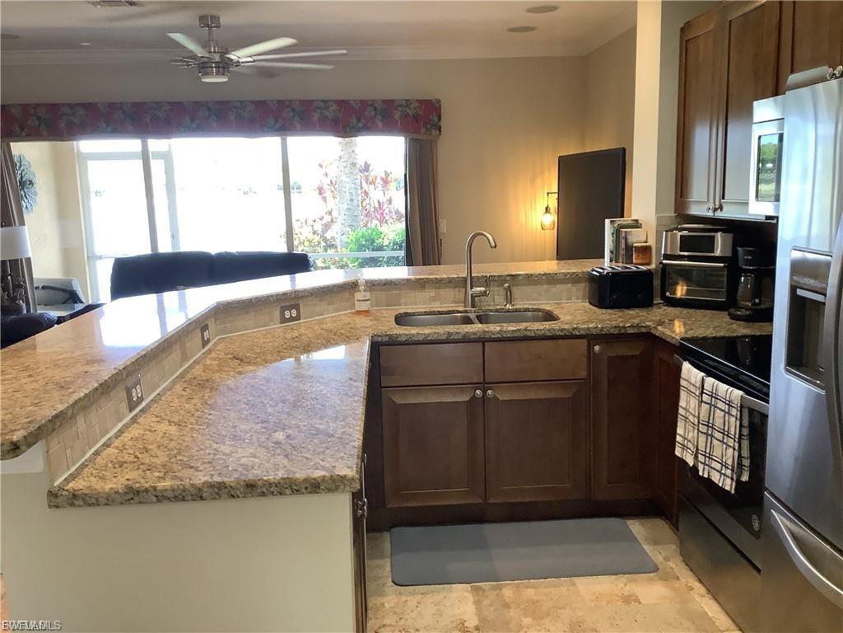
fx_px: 755
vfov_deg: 45.4
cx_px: 422
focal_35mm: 31
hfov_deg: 58.4
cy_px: 316
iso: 125
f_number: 2.4
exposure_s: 1/60
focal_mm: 3.3
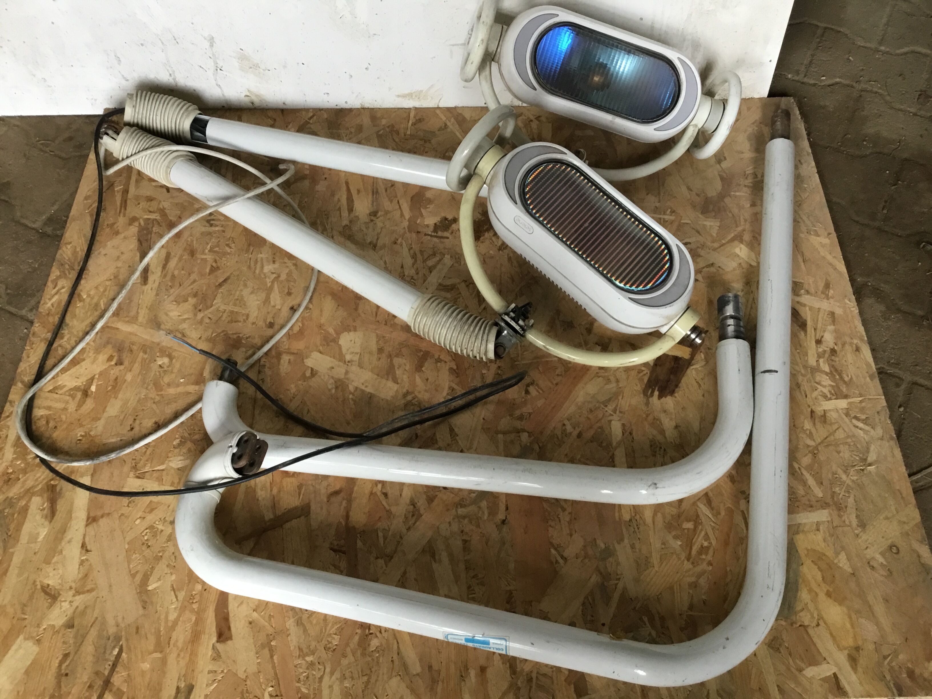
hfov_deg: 58.4
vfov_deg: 45.4
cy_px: 350
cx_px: 466
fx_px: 835
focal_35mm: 31
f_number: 2.4
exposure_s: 1/33
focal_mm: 3.3
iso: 100
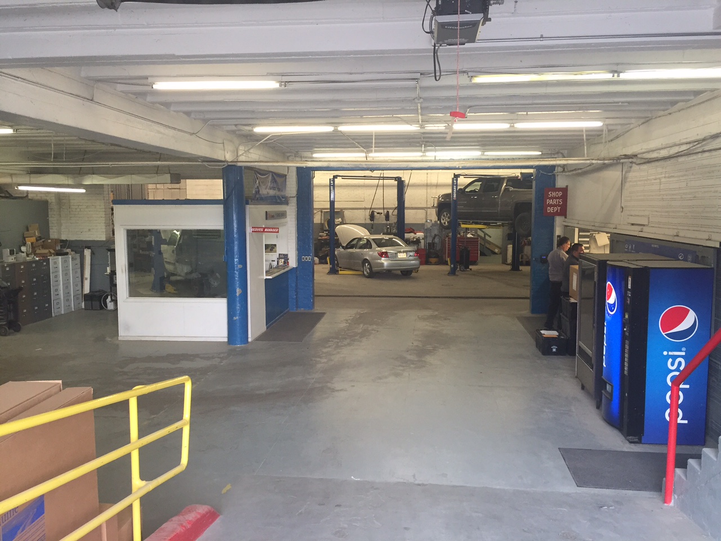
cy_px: 270
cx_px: 360
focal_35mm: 29
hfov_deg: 61.7
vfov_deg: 48.2
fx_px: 604
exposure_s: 1/30
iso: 50
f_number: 2.2
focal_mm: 4.15
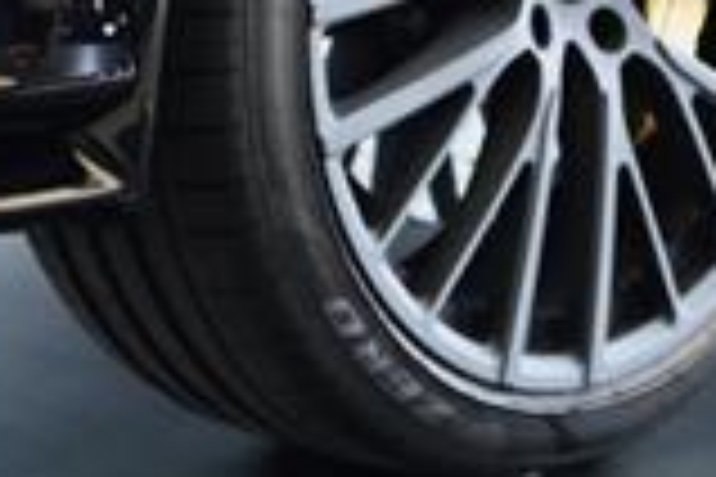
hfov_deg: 6.8
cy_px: -983
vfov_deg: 4.4
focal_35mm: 303
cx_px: 513
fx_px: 6026
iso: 800
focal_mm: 47
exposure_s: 1/160
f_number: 4
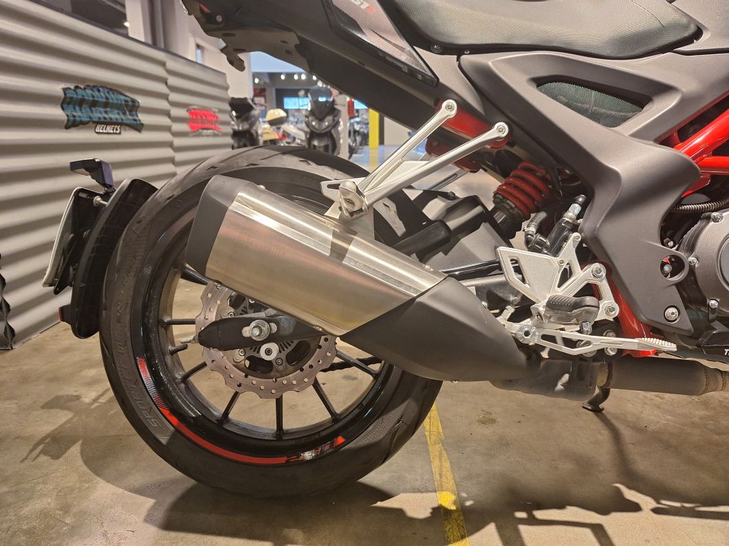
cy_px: 273
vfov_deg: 58.9
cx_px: 364
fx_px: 484
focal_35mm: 23
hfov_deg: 73.9
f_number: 1.8
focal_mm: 5.54
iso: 200
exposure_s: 1/50
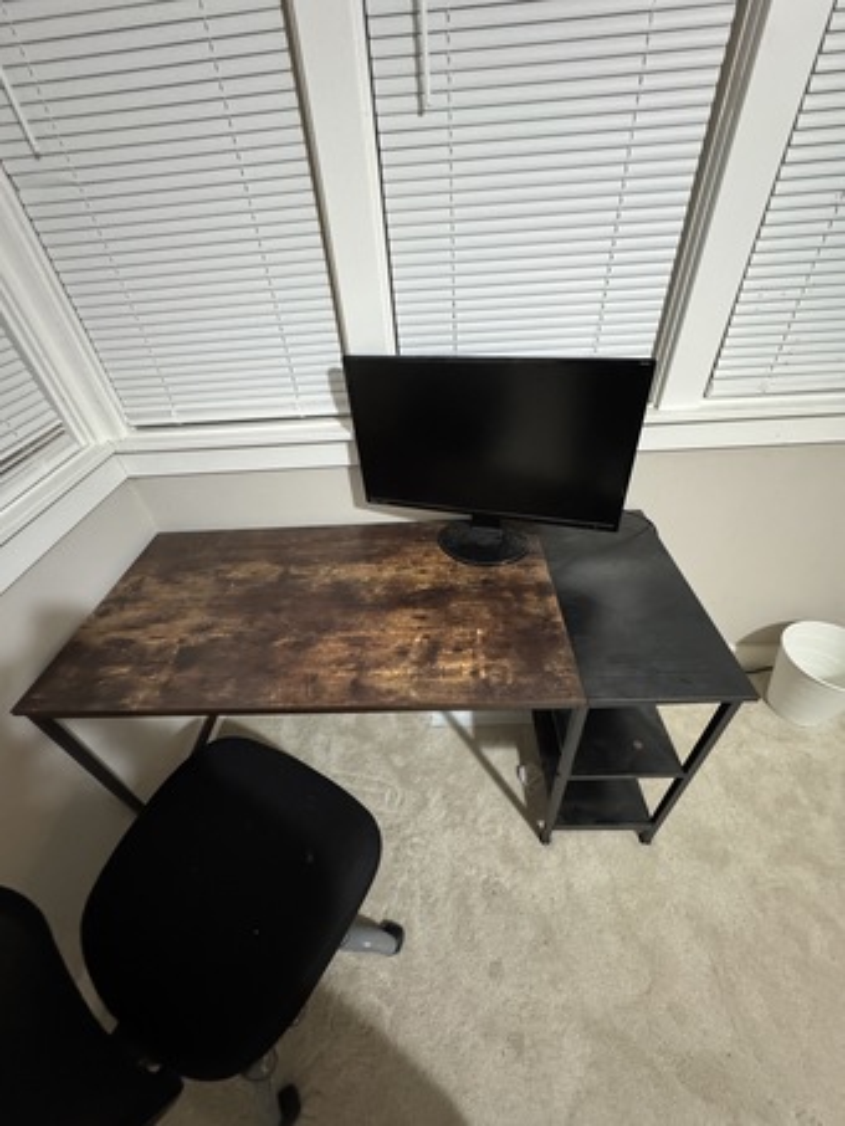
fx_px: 455
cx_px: 422
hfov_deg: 85.7
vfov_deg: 102.0
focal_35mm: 14
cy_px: 563
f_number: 2.2
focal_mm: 2.22
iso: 1250
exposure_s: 1/30
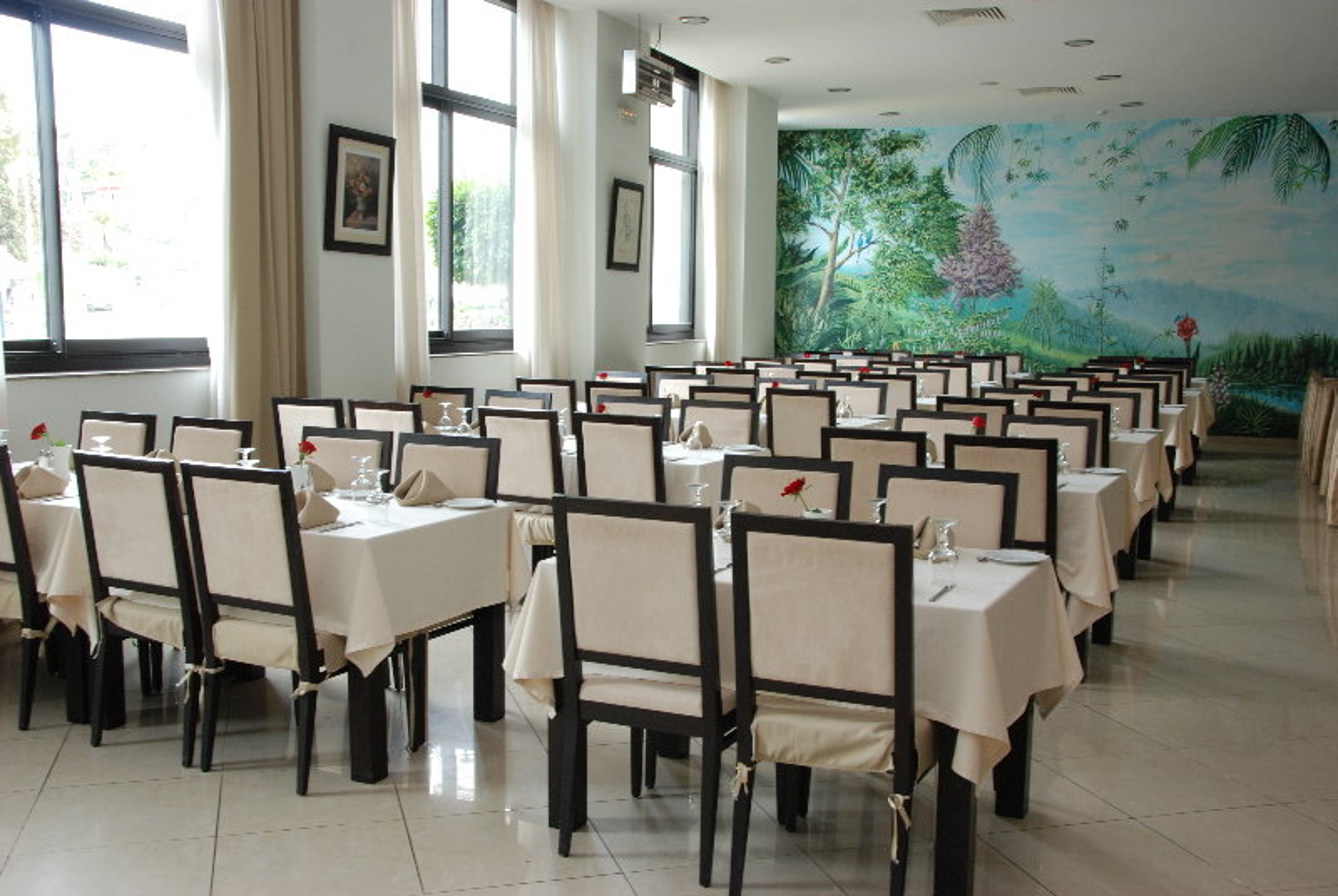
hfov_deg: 53.1
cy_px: 448
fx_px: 1340
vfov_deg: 37.0
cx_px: 669
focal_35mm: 36
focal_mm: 24
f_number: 11
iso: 320
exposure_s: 1/10
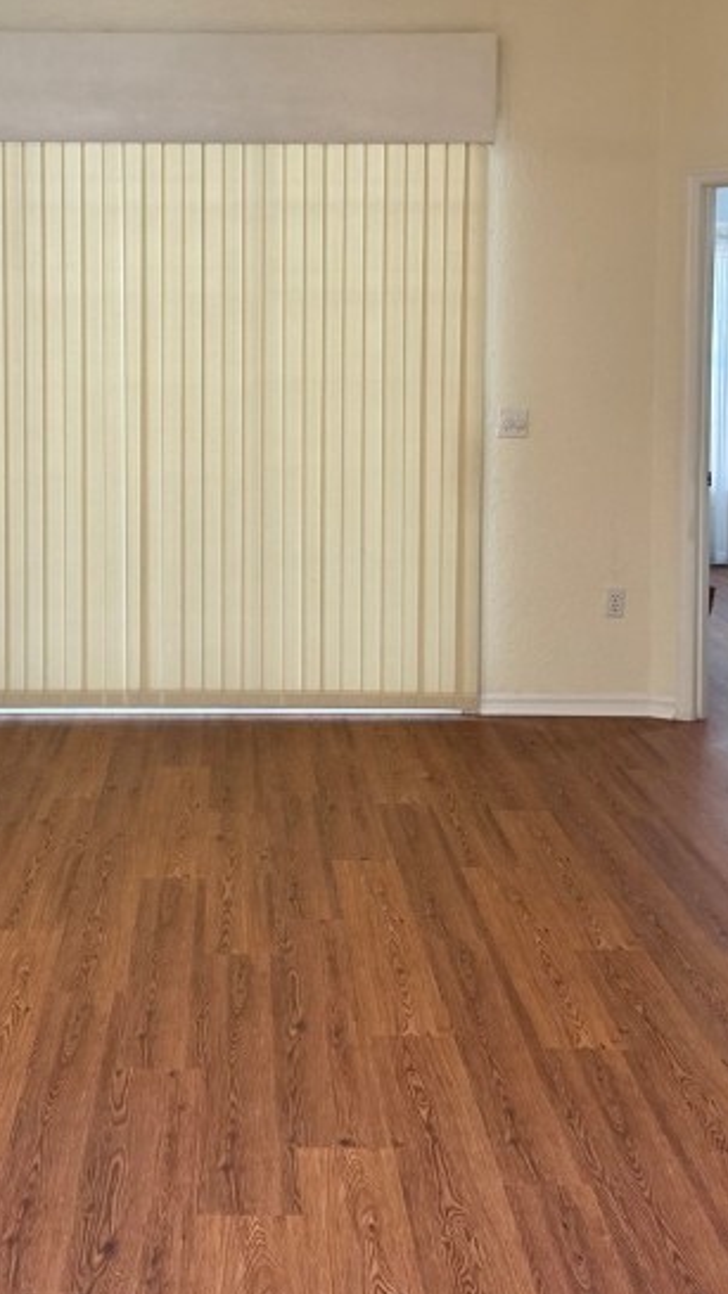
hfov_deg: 24.2
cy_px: 434
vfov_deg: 41.6
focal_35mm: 49
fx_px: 1682
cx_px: 211
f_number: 1.78
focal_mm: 6.76
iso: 200
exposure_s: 1/60
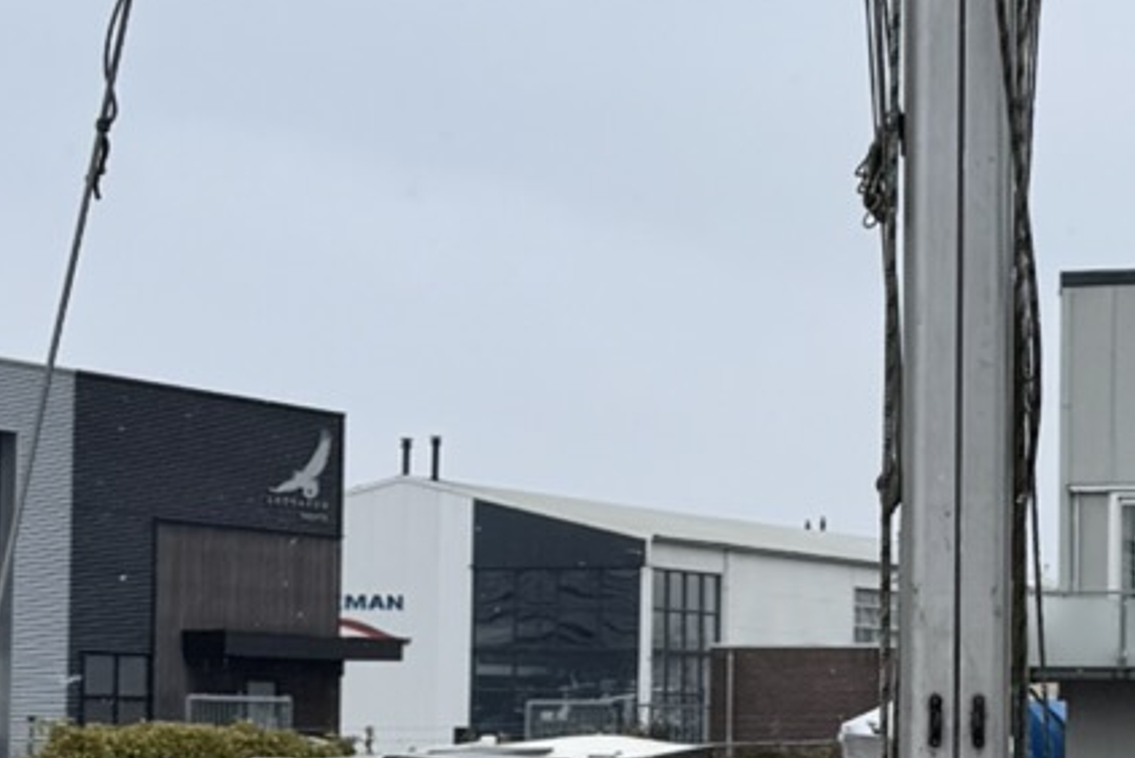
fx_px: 3817
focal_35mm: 121
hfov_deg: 16.7
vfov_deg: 11.3
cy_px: 497
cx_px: 955
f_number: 1.78
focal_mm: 6.76
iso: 80
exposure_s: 1/593
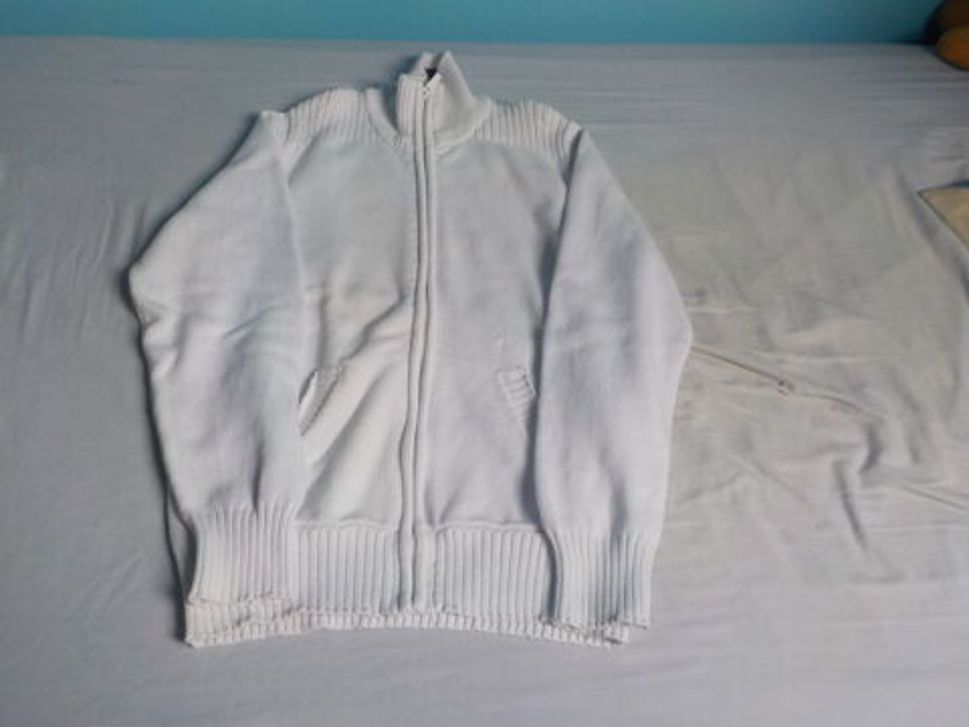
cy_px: 364
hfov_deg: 60.0
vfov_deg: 46.8
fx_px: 840
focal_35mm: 30
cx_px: 484
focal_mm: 4.1
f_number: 3.3
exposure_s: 1/40
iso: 125
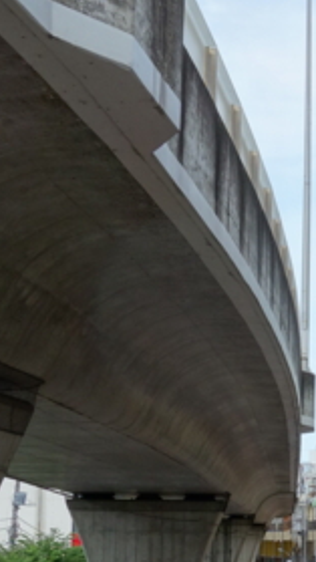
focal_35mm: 84
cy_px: 453
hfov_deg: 13.4
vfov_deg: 24.9
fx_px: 1251
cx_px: 498
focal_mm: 10.4
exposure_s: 1/125
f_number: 5.6
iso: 125
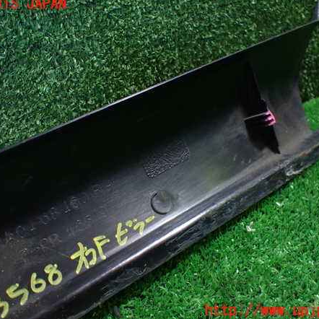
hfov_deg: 46.0
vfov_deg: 46.0
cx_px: 152
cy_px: 157
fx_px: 375
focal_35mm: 36
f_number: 2.3
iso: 800
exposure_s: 1/80
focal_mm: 5.4
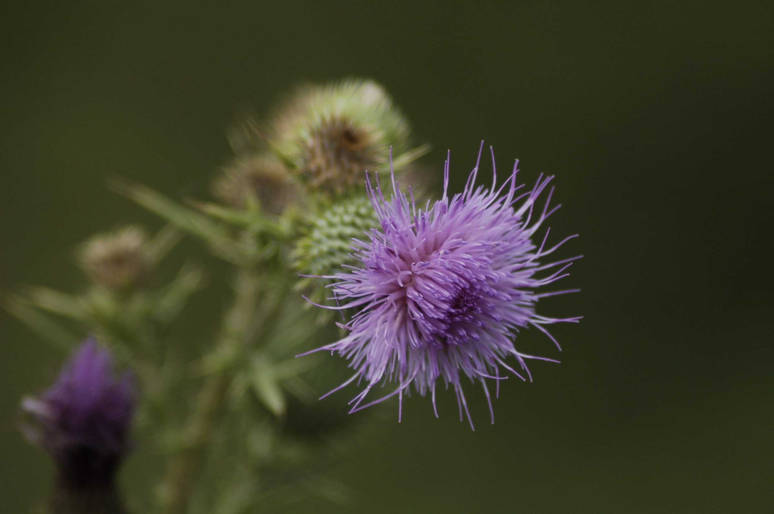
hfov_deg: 4.6
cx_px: 387
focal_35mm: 450
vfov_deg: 3.0
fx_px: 9665
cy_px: 257
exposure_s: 1/800
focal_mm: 300
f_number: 5.6
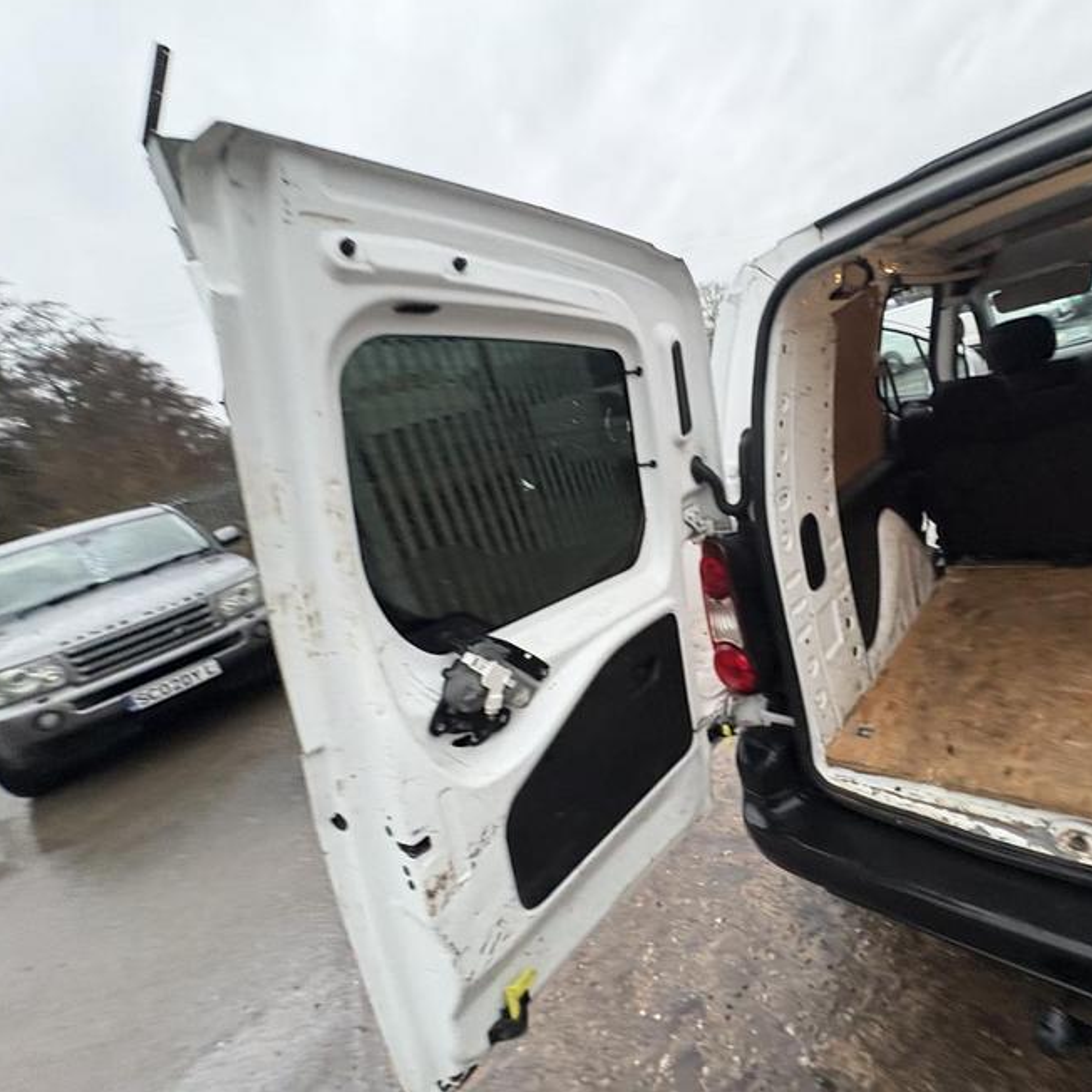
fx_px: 607
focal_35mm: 17
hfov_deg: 82.4
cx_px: 680
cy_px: 531
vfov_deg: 83.9
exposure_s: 1/60
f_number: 2.2
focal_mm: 2.22
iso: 400
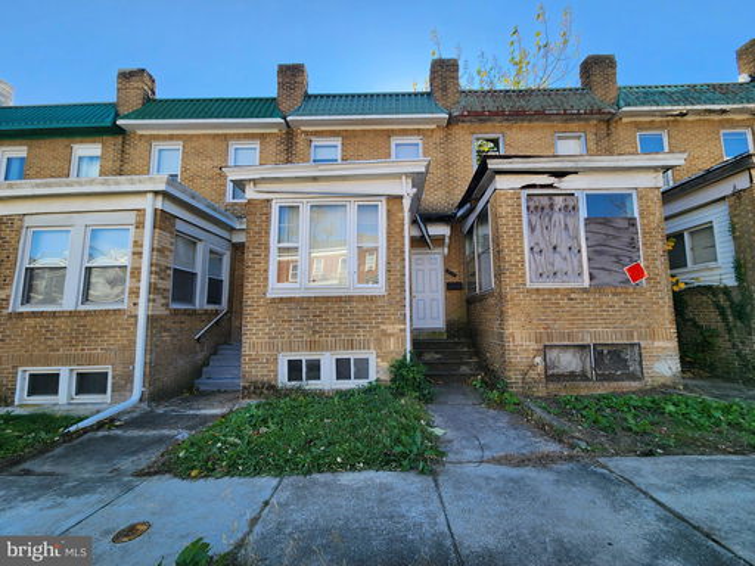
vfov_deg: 89.9
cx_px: 378
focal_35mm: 13
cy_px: 283
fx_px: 284
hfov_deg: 106.2
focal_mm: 2.2
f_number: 2.2
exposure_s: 1/612
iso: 50
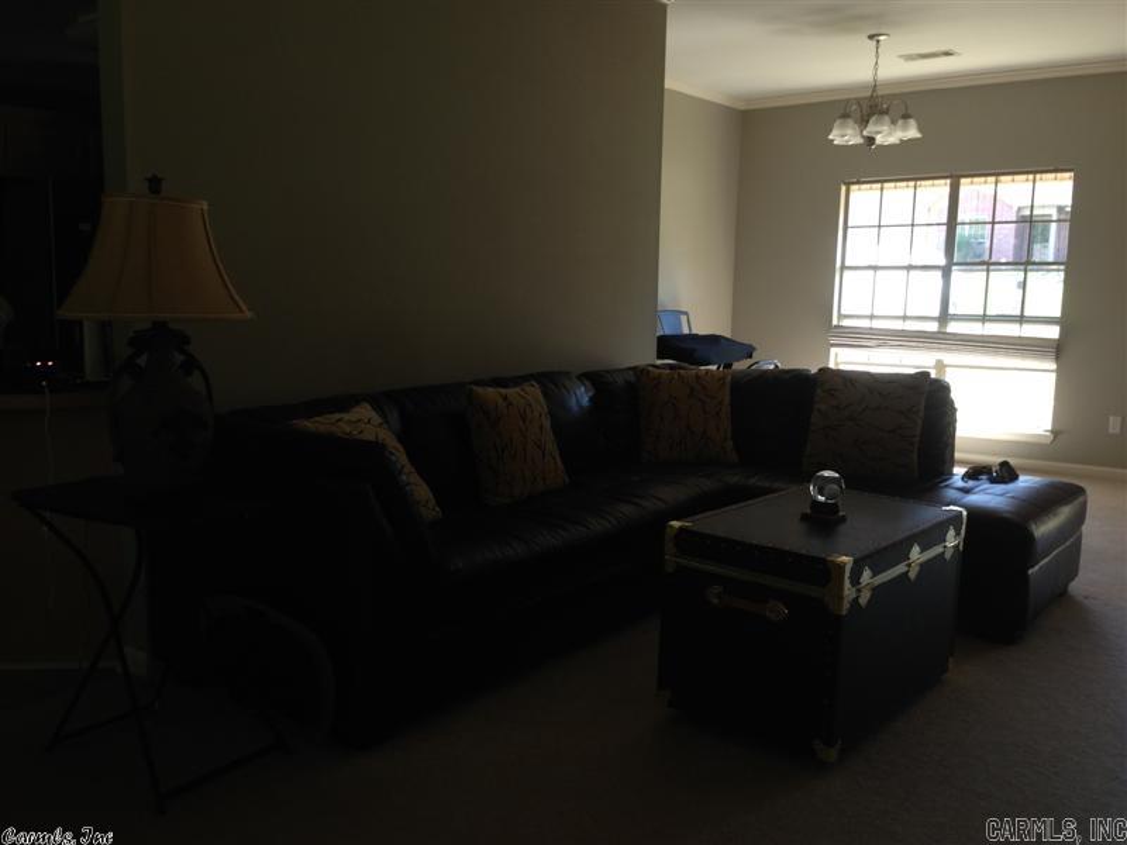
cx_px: 564
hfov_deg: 55.4
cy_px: 422
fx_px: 1074
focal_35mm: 33
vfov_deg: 42.9
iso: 50
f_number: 2.4
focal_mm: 4.12
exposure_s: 1/44
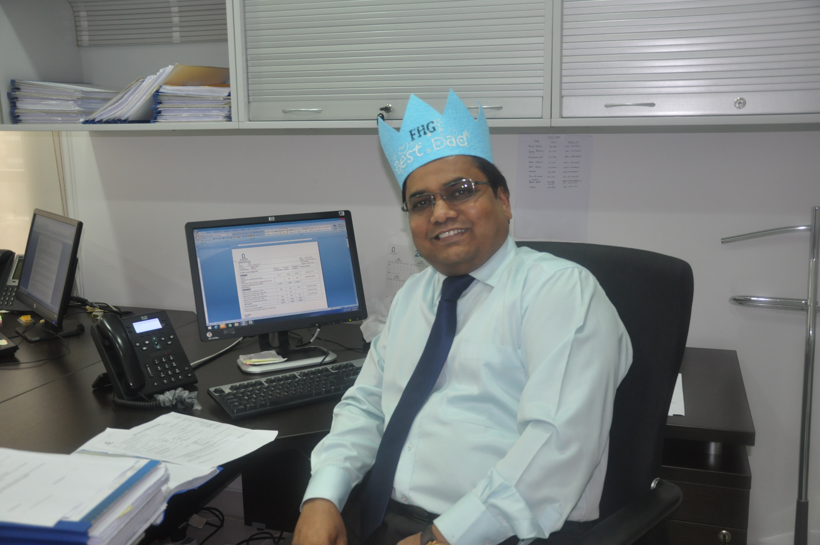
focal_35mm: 36
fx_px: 819
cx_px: 410
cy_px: 272
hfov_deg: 53.2
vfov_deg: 36.8
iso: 800
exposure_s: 1/80
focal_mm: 24
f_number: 4
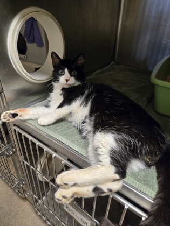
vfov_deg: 73.9
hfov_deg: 58.9
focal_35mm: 23
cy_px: 113
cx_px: 85
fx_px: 151
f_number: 1.8
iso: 400
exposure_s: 1/120
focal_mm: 5.4
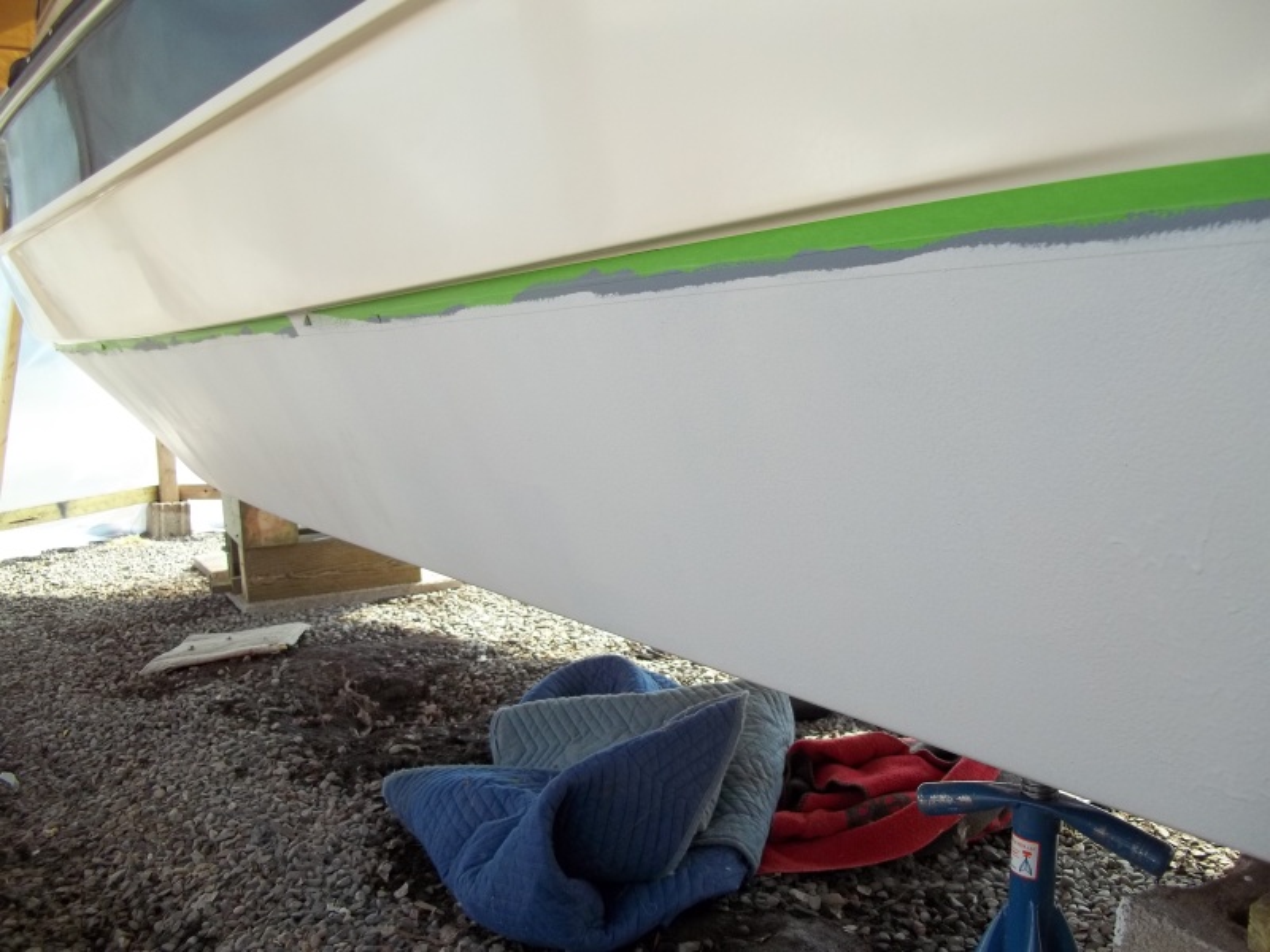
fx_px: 1174
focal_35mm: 32
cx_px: 635
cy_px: 476
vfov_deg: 44.2
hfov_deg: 56.8
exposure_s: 1/200
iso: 64
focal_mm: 5.7
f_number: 2.9
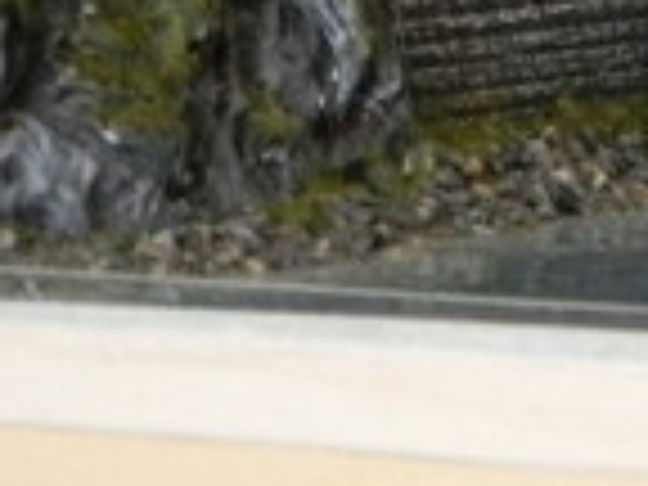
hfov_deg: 5.7
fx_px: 6533
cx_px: 742
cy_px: -256
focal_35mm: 349
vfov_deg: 4.2
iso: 400
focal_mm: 19
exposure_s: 1/20.7
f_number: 4.7
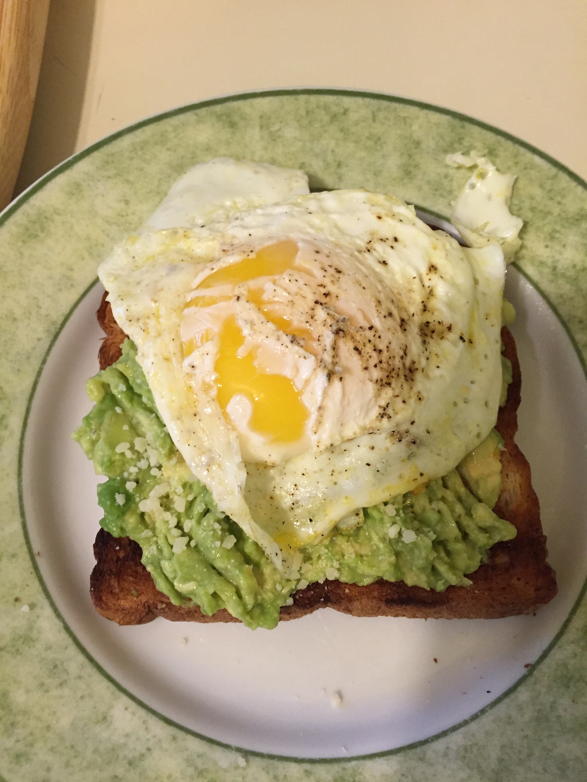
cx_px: 294
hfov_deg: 48.2
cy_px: 391
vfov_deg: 61.7
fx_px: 656
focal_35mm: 29
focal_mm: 4.15
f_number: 2.2
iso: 160
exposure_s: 1/30
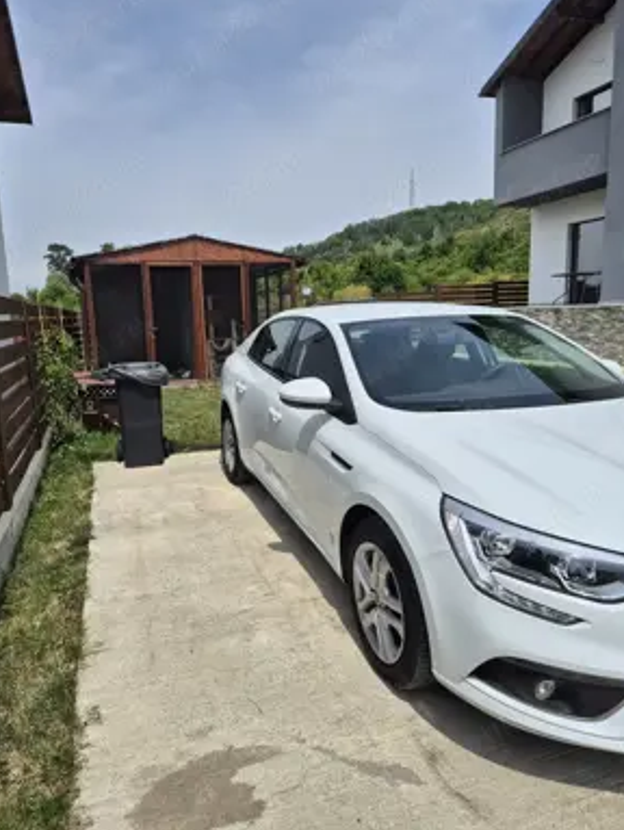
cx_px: 303
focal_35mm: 24
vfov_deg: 71.5
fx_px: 576
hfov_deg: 56.9
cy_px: 405
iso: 25
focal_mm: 5.4
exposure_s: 1/3368
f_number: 1.8
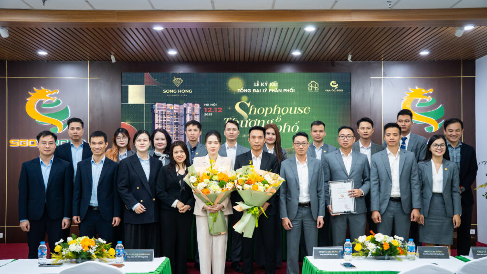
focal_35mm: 41
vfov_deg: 29.0
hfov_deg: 49.4
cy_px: 153
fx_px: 530
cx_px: 243
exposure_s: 1/200
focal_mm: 26
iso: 640
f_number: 3.5
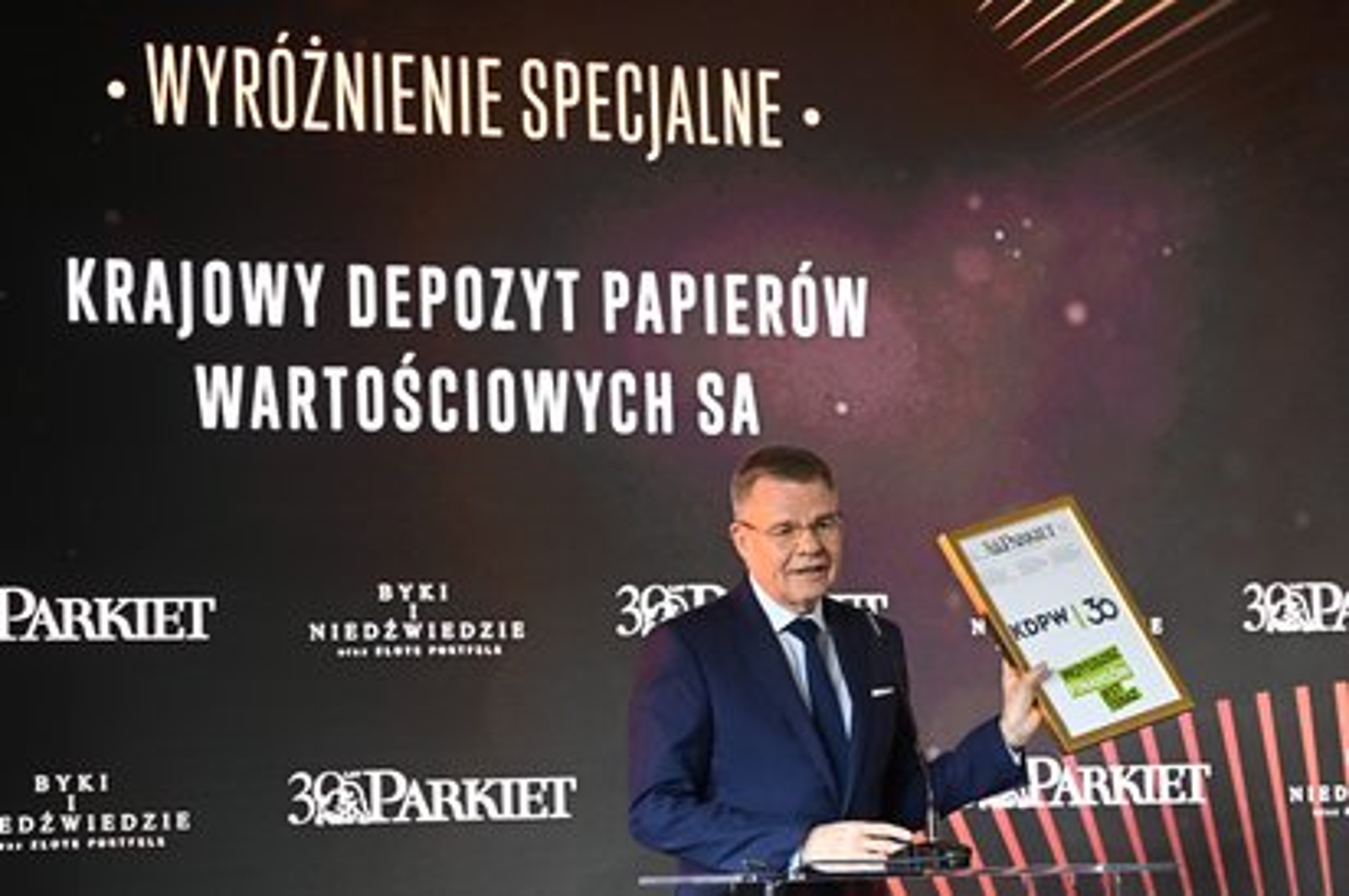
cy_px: 448
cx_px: 674
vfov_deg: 13.5
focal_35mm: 101
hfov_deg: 20.2
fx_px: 3782
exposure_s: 1/100
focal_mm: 101
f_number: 5
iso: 3200
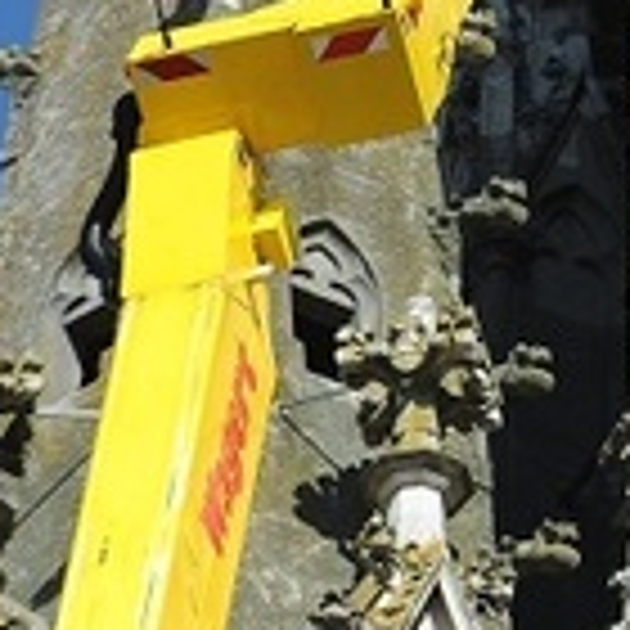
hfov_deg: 1.6
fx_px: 22547
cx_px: 1138
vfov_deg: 1.6
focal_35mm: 1095
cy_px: -223
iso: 200
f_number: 9
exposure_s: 1/320
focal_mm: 300
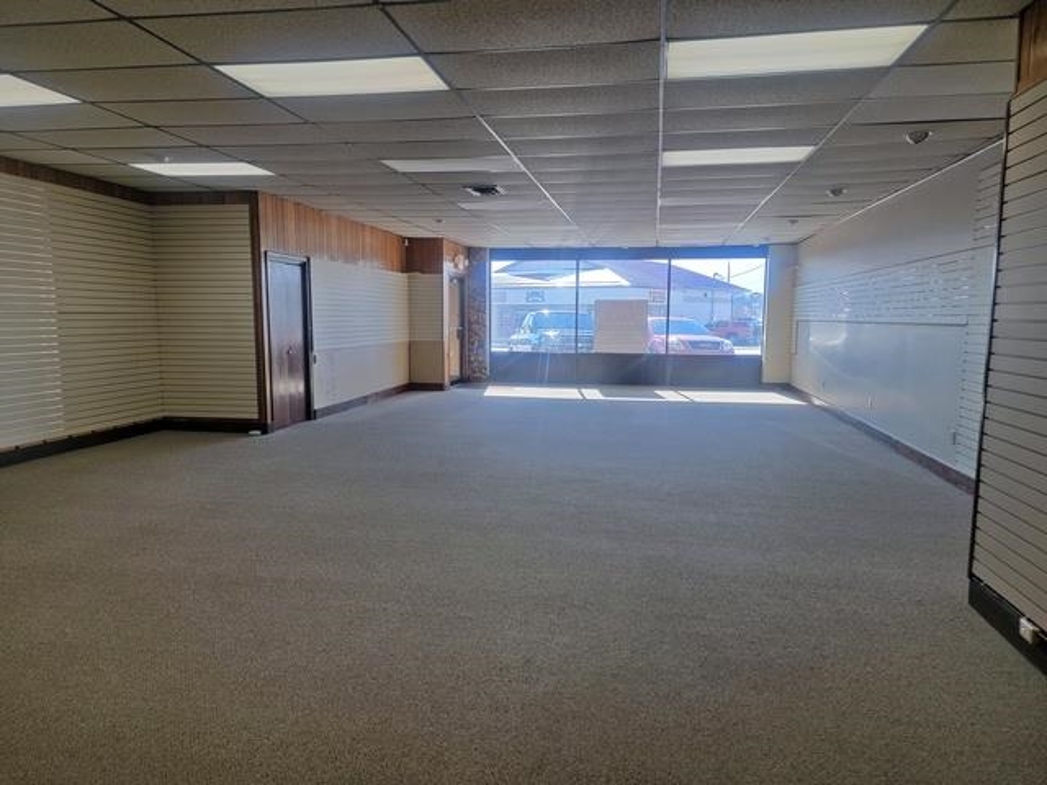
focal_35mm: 24
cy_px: 392
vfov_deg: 56.8
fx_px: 726
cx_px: 524
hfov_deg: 71.6
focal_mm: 6.7
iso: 25
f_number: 1.8
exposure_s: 1/120
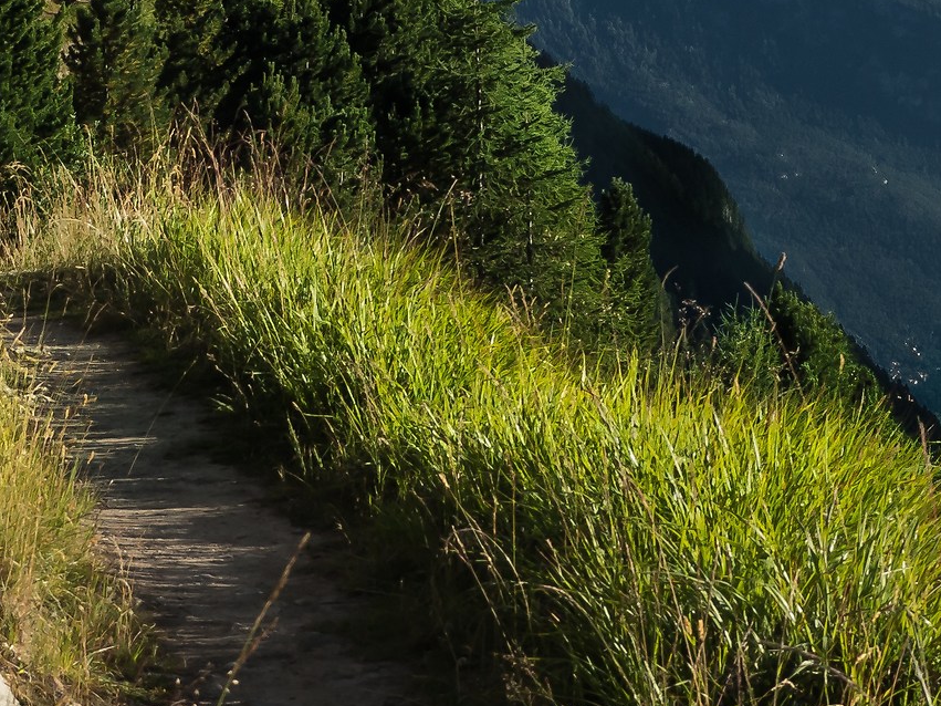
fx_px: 3832
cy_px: -143
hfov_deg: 14.0
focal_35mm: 141
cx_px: 526
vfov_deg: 10.3
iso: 200
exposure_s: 1/320
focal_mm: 25
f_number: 9
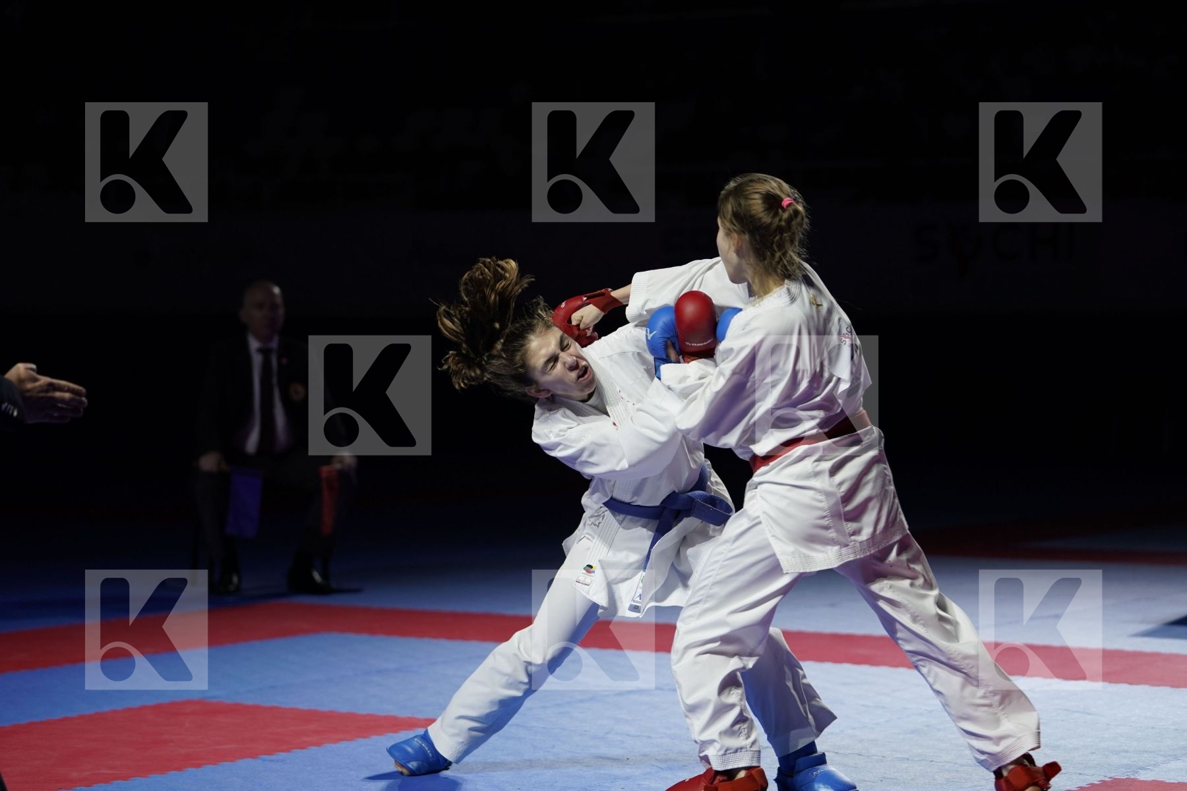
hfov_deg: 21.9
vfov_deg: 14.7
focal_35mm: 93
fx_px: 3066
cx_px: 594
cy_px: 396
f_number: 2.8
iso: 800
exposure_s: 1/1000
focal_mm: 93
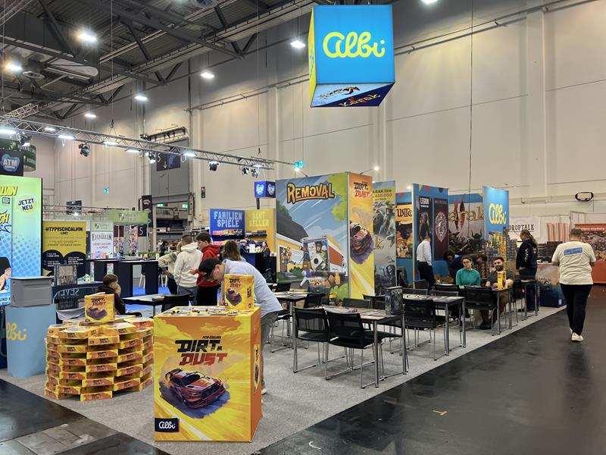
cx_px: 303
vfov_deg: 49.7
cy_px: 228
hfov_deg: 63.4
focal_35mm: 28
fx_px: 490
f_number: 1.8
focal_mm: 3.99
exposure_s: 1/100
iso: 80
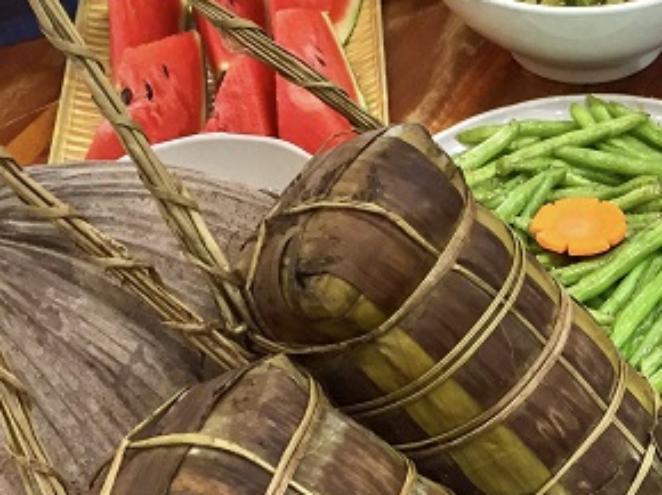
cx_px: 724
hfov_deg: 24.3
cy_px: 322
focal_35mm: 75
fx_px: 1433
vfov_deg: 19.6
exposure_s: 1/33
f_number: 2.2
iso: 80
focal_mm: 4.15
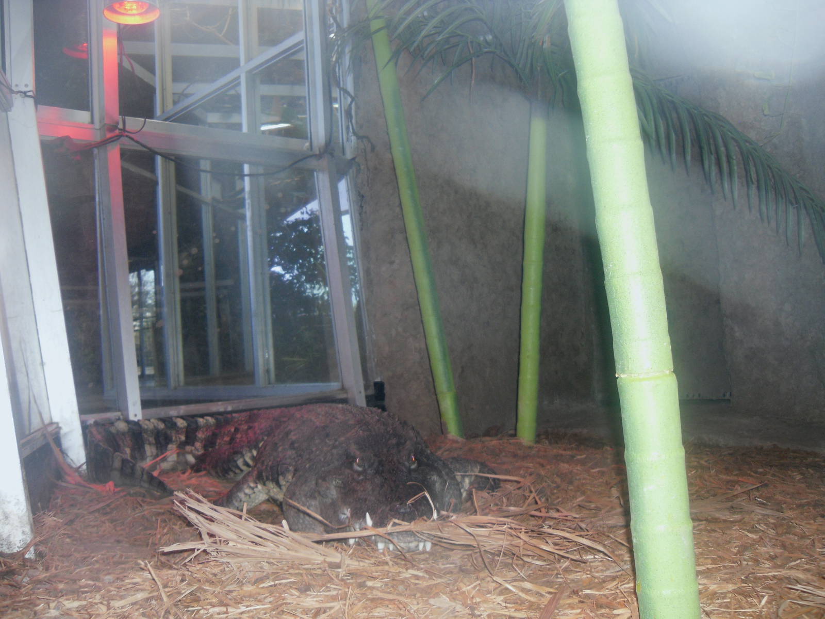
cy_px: 310
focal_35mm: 34
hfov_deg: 54.0
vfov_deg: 41.8
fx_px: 810
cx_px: 412
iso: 200
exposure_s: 1/45
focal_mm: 6
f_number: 2.8
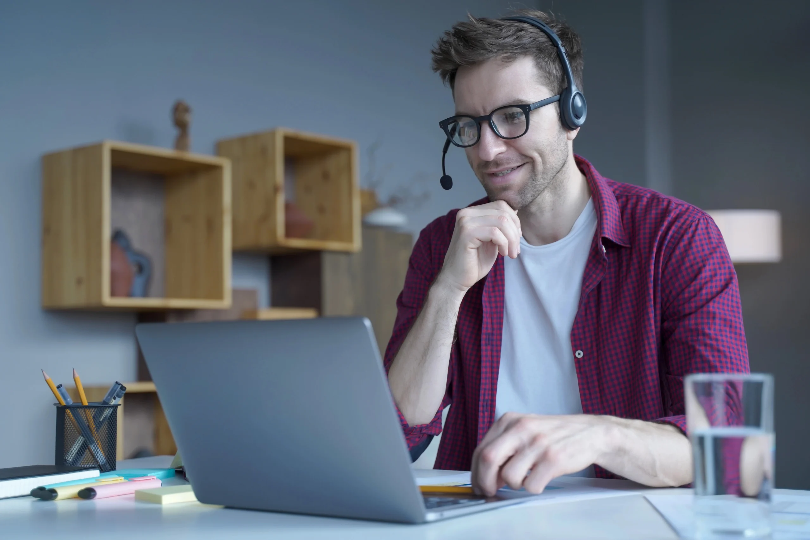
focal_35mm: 49
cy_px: 270
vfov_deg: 27.5
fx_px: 1102
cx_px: 405
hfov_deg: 40.3
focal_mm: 49
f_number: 2.8
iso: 640
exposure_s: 1/200
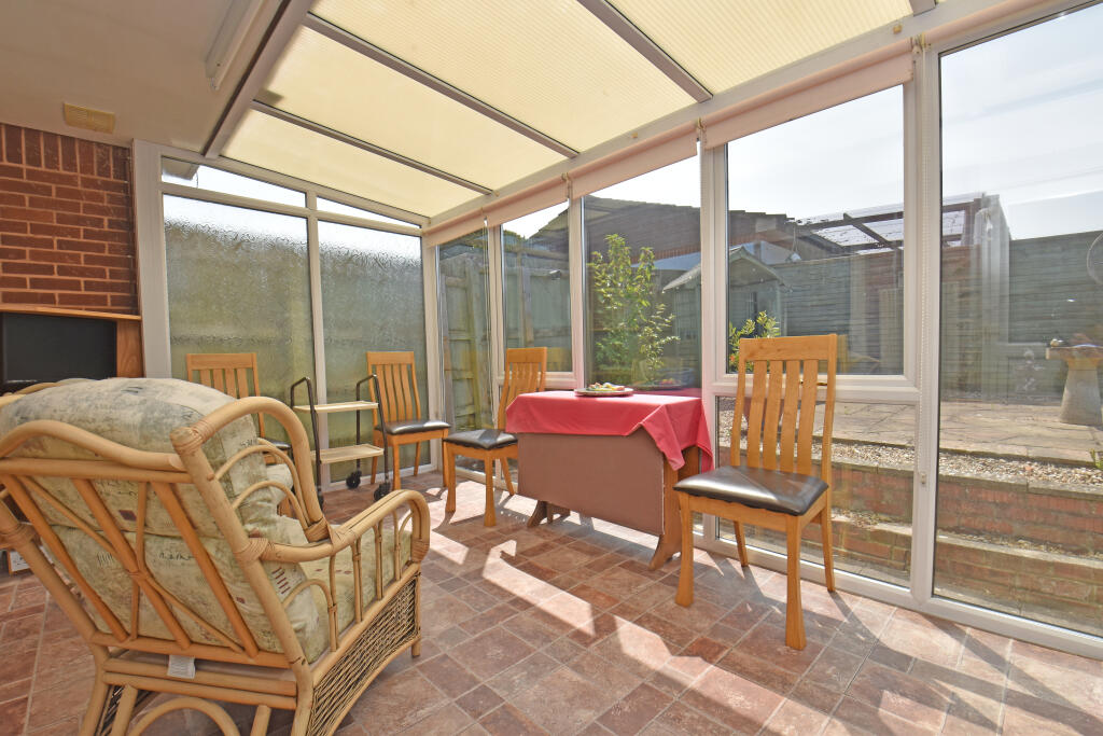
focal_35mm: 15
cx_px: 552
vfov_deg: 77.3
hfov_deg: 100.4
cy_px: 368
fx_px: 460
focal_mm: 10
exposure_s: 1/200
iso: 100
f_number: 9
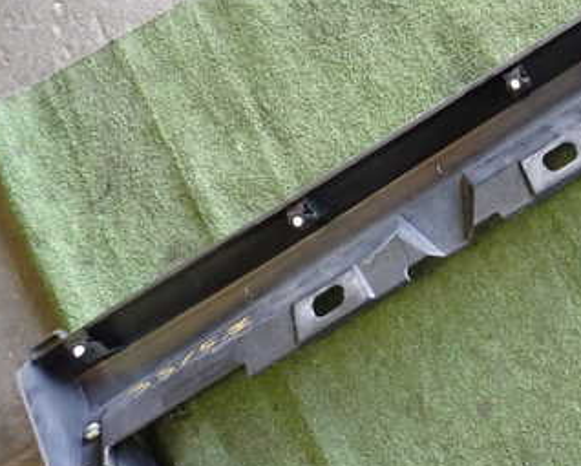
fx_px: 792
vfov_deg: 32.4
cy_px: 143
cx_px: 499
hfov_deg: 38.1
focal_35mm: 46
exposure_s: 1/30
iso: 400
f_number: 2
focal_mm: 4.5
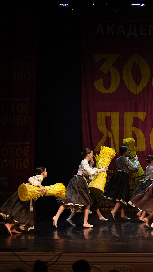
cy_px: 136
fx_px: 851
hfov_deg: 10.2
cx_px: 162
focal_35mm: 118
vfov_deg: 18.2
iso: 1250
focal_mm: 75
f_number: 2.8
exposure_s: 1/400
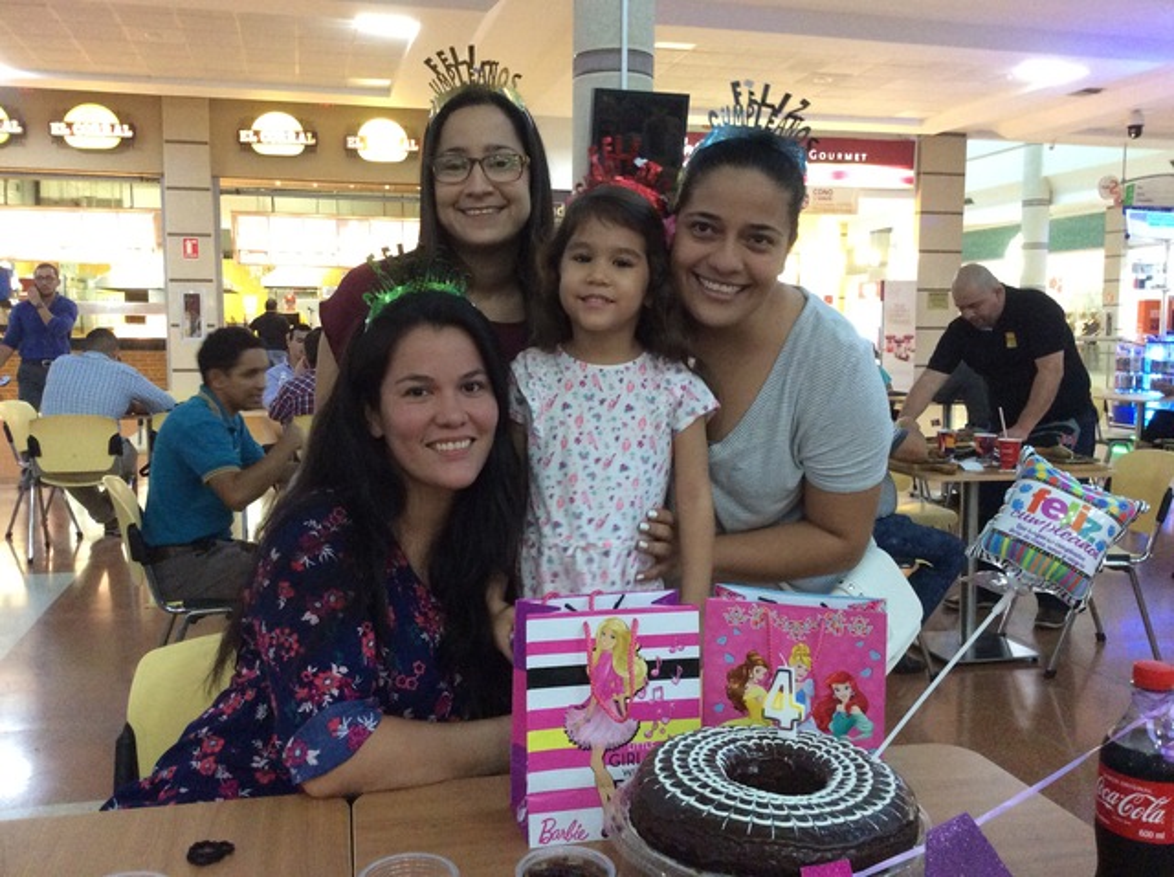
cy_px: 438
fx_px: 1084
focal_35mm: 32
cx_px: 587
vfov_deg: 44.1
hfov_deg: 56.9
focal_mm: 3.3
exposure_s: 1/15
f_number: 2.4
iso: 250
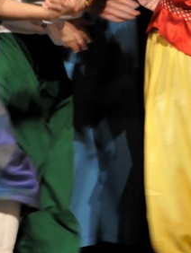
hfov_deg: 3.2
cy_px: -37
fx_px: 3372
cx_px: 231
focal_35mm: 459
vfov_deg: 4.3
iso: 1250
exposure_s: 1/30
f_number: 5.6
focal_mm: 90
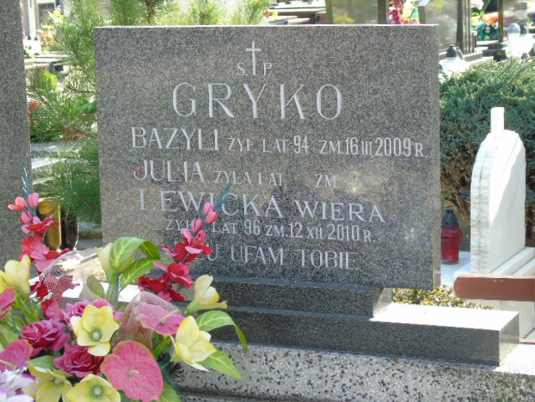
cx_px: 268
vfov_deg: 15.7
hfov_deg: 20.9
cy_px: 201
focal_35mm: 94
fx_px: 1453
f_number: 4.3
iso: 80
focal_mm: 17
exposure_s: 1/100
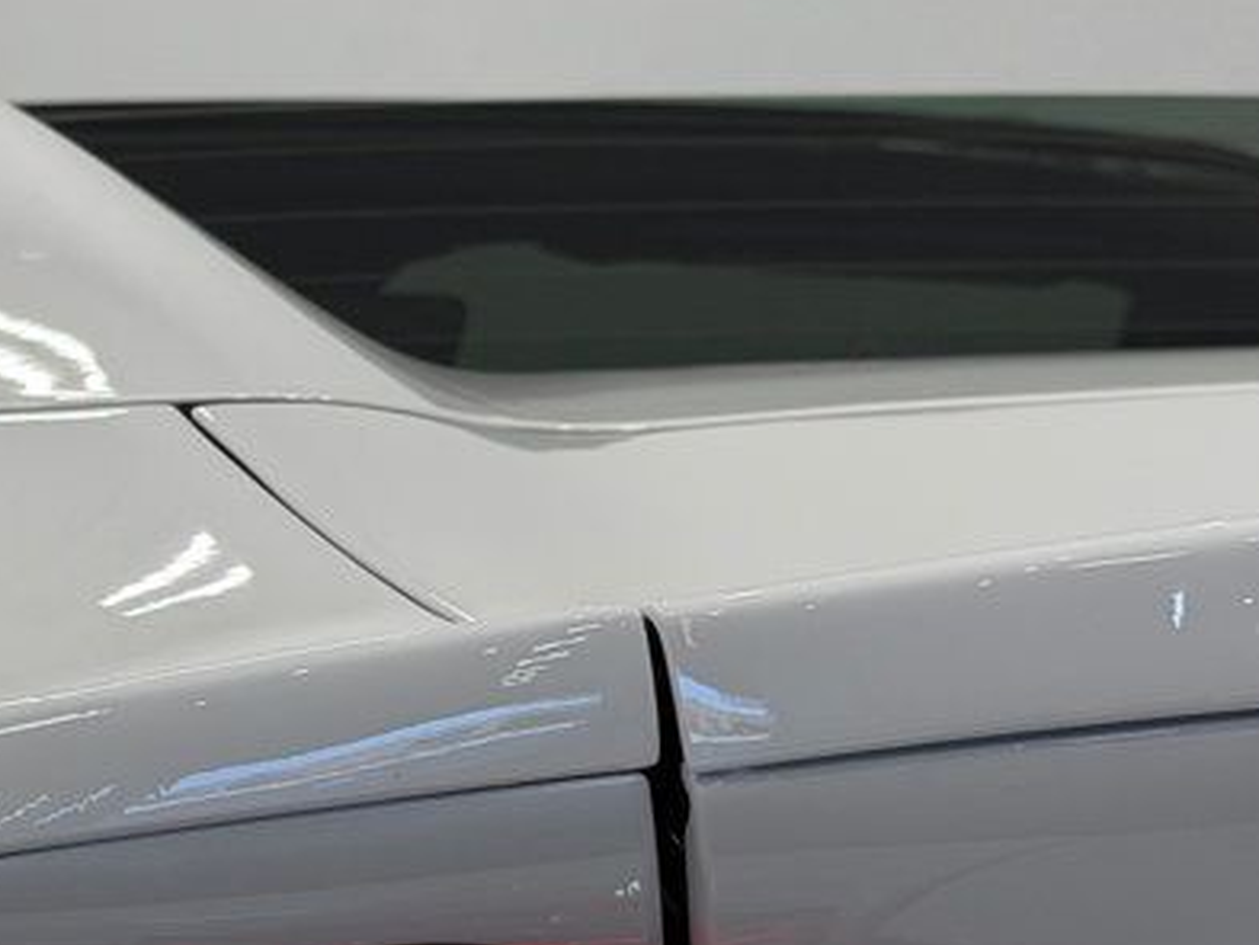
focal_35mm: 125
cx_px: -26
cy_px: 1096
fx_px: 4548
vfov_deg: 11.6
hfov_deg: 15.5
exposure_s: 1/487
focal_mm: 6.76
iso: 64
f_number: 1.78
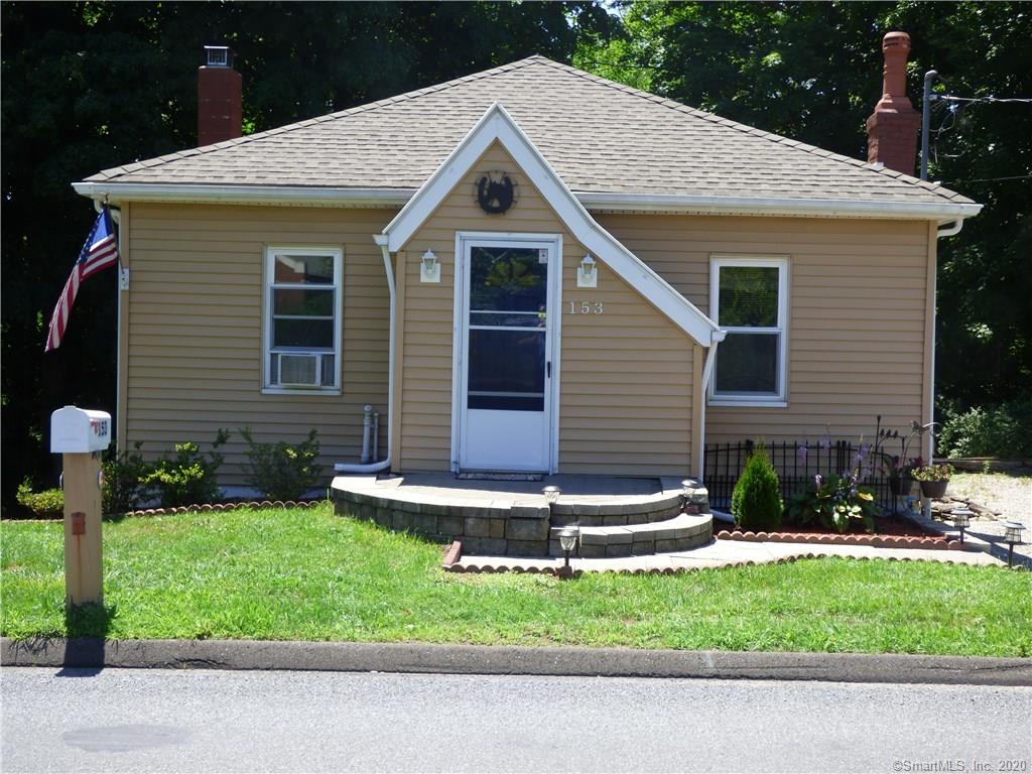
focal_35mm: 45
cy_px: 387
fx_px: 1342
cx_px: 516
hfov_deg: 42.1
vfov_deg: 32.2
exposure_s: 1/400
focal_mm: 7.79
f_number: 3.7
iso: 100
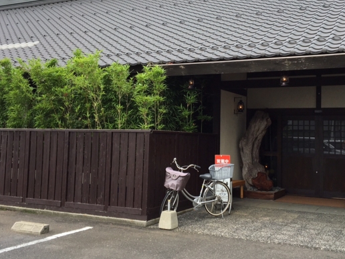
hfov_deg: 42.0
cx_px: 195
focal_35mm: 45
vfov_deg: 32.1
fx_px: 448
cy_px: 110
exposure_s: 1/635
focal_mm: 4.15
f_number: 2.2
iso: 25
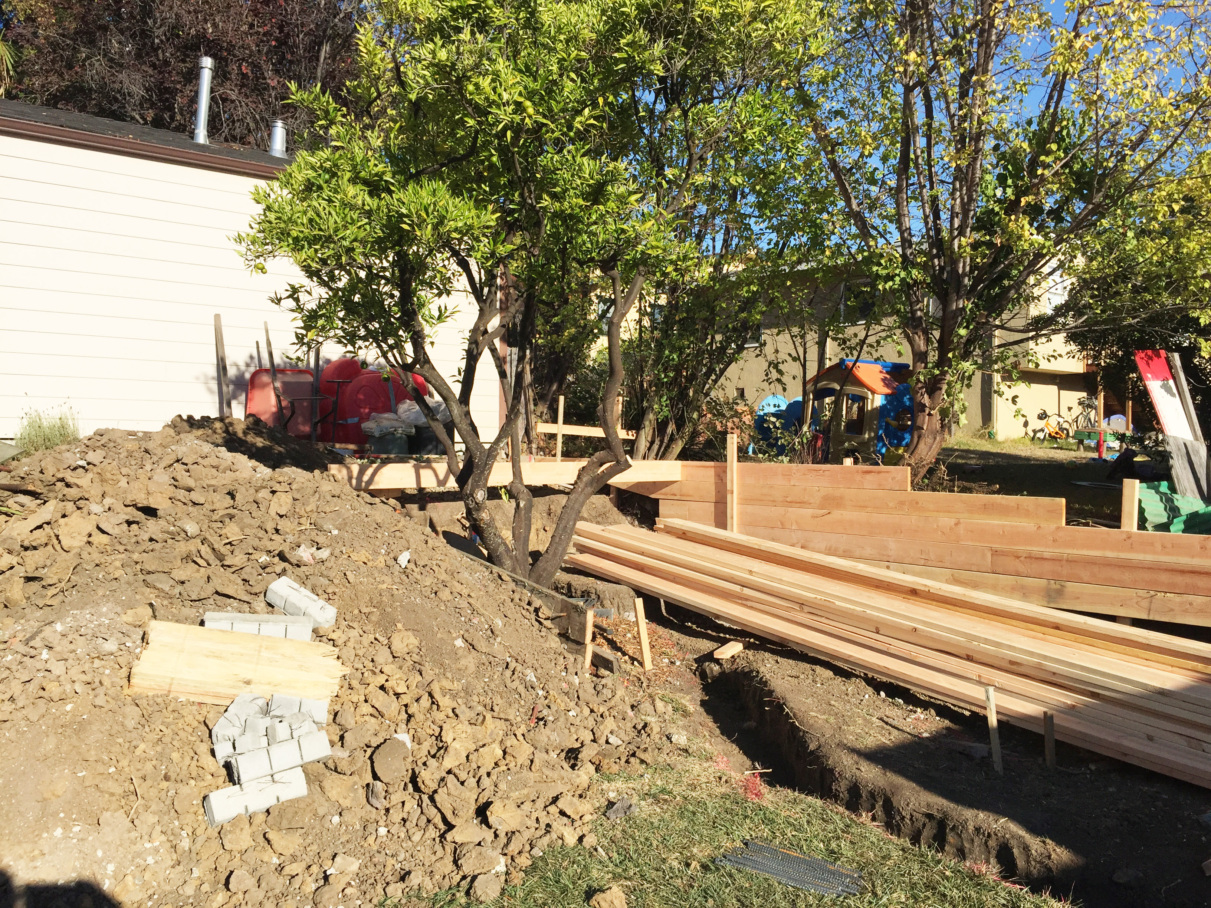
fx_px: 1015
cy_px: 454
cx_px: 606
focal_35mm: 29
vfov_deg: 48.2
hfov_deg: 61.7
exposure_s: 1/2639
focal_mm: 4.15
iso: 32
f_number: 2.2
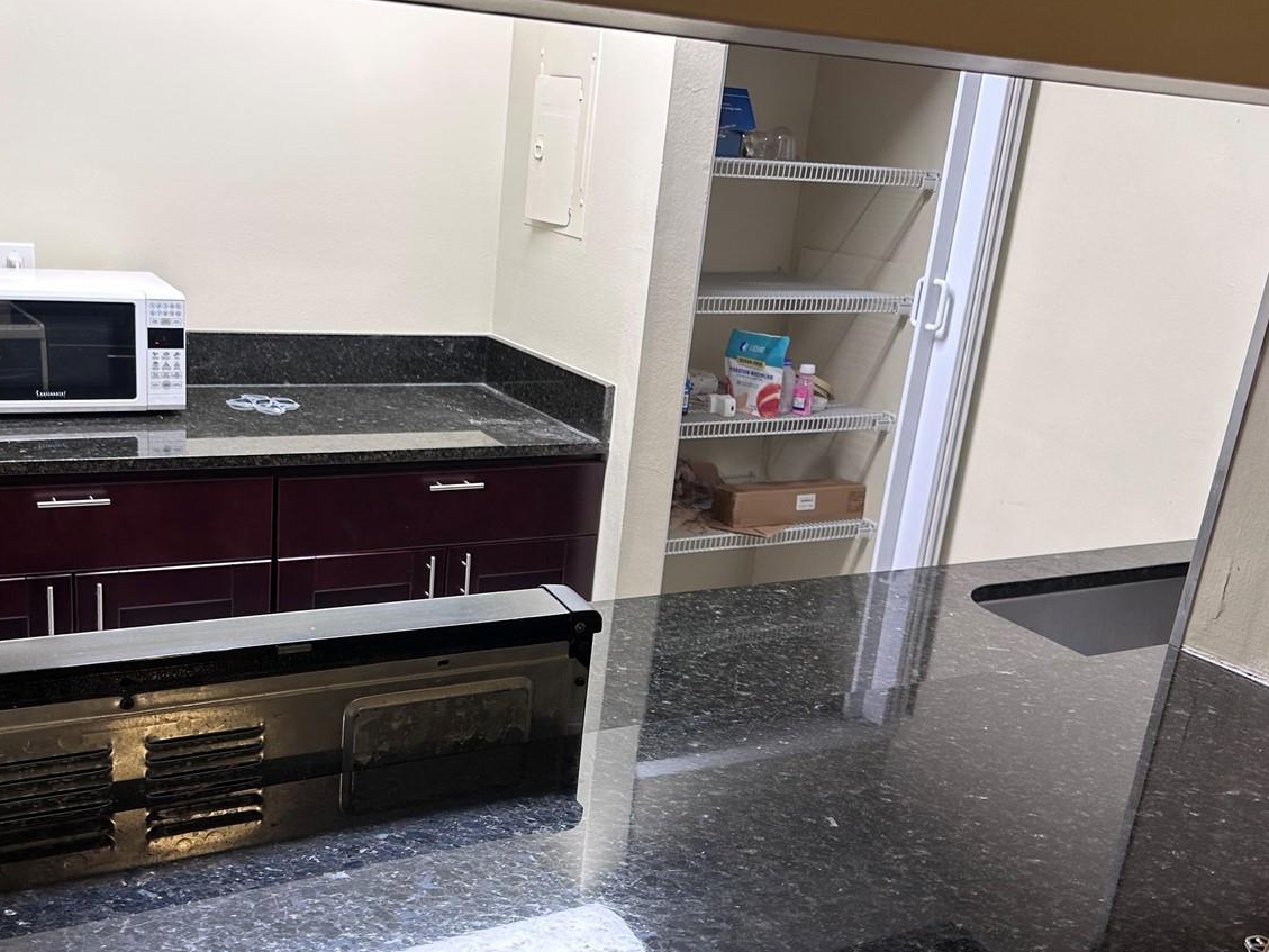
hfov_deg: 53.5
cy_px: 564
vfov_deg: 41.6
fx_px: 1247
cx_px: 496
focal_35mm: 34
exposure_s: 1/60
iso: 125
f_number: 1.78
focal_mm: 6.86
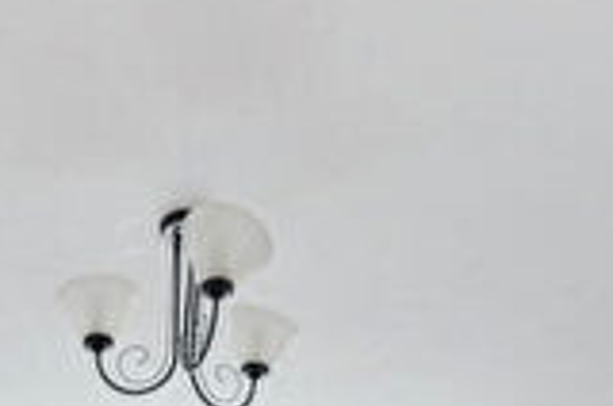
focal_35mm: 57
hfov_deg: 34.8
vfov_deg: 17.4
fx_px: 969
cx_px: 199
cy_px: 804
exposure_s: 1/10
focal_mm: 13
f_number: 4.5
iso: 200
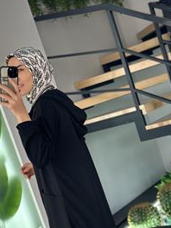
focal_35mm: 75
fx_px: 494
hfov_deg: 19.6
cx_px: 68
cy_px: 170
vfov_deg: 25.7
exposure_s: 1/264
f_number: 1.78
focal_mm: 6.86
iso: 80
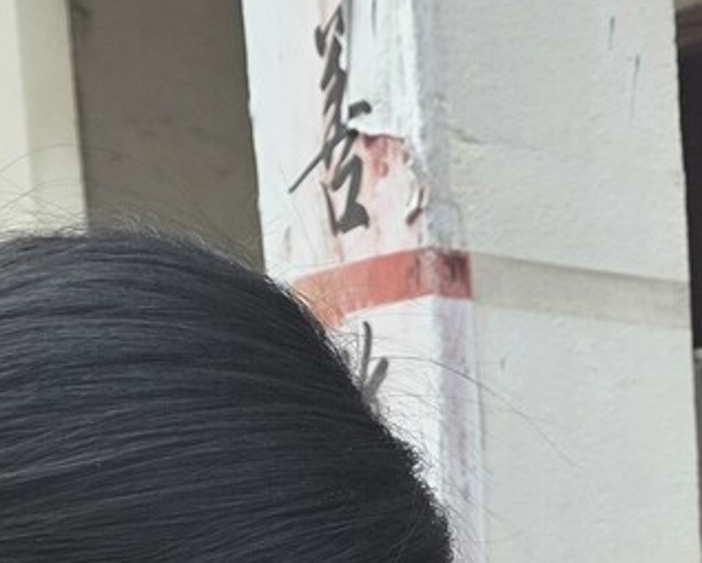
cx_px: 1025
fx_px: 2827
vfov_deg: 9.8
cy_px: 1425
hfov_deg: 13.4
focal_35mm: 136
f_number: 1.7
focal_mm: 6.3
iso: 32
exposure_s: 1/359
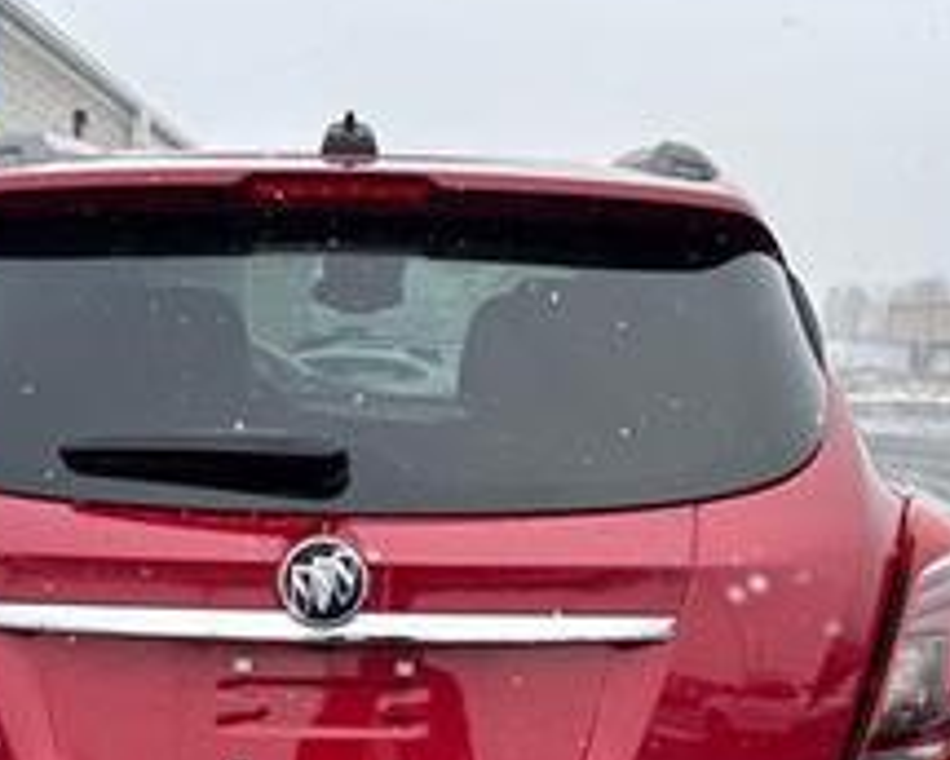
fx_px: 1546
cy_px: 769
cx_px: 340
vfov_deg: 26.1
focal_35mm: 55
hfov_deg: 33.9
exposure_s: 1/872
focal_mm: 6.86
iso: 80
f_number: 1.78
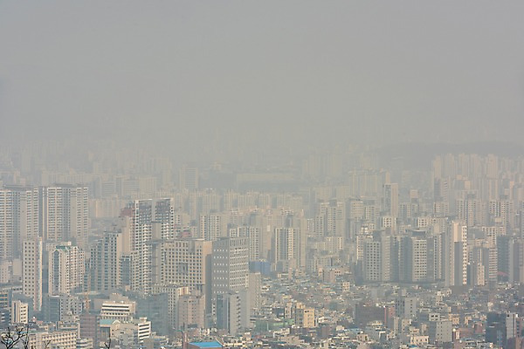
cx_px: 262
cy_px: 174
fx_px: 2911
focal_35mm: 200
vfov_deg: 6.9
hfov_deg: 10.3
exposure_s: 1/200
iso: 100
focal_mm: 200
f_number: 11
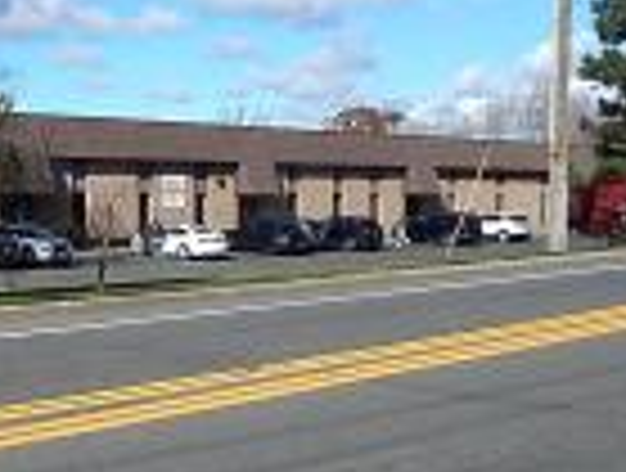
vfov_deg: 22.3
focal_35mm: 66
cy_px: 261
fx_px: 1197
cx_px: 68
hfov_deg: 28.2
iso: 125
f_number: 6
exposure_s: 1/640
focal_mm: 4
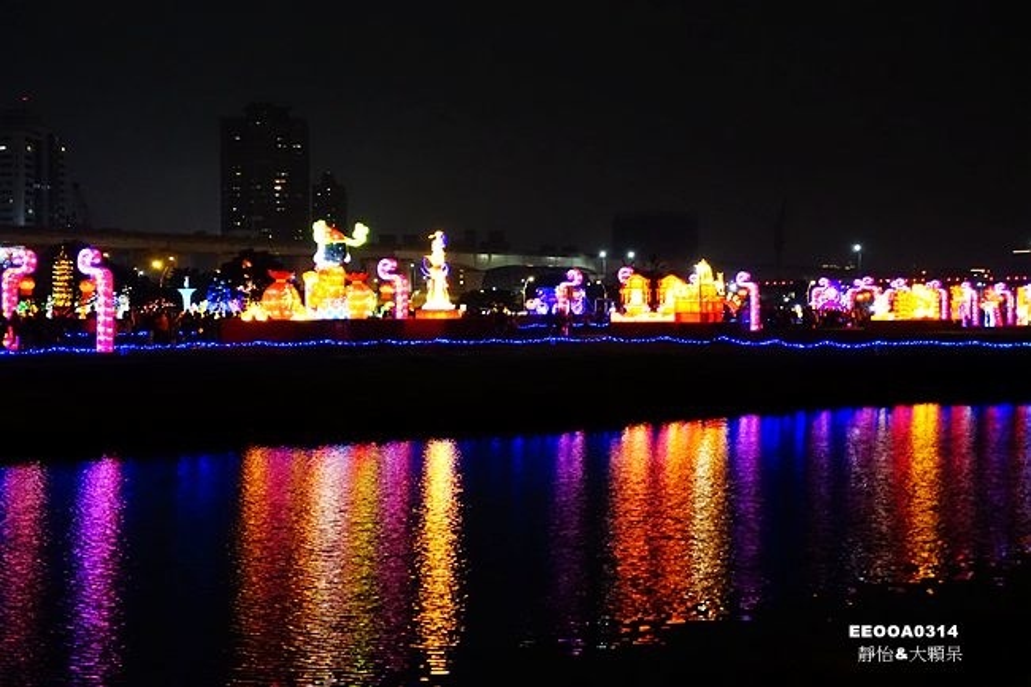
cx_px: 516
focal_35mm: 63
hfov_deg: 31.9
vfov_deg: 21.6
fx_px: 1804
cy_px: 344
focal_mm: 23.14
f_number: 2.8
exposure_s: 1/60
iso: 3200
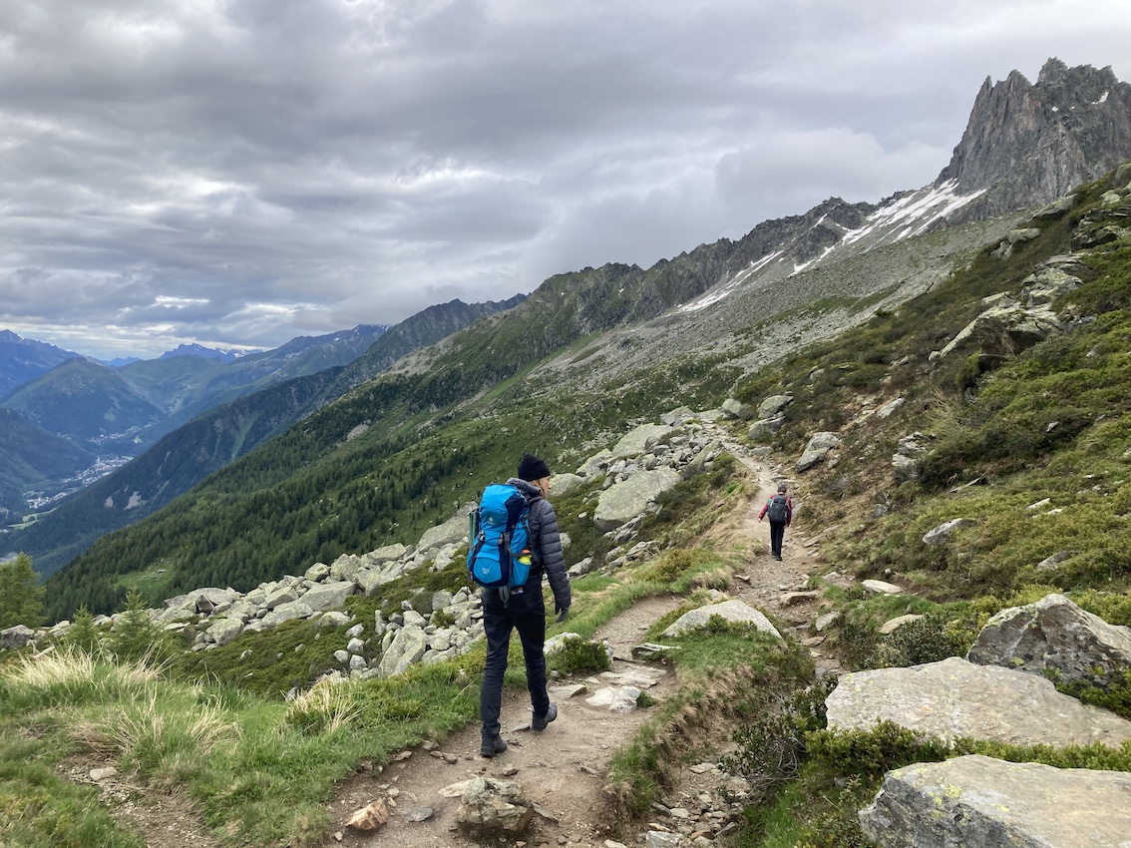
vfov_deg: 49.7
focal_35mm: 28
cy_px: 424
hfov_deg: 63.5
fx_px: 915
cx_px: 566
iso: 20
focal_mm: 3.99
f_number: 1.8
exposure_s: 1/873
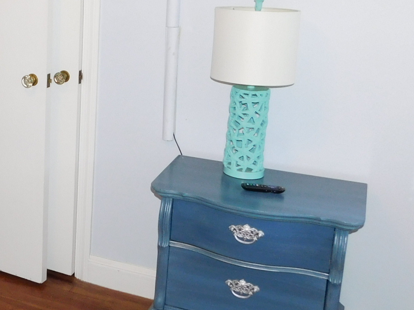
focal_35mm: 57
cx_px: -13
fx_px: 682
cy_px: 98
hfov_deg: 31.0
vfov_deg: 25.5
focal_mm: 4
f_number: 3
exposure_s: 1/30
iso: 200
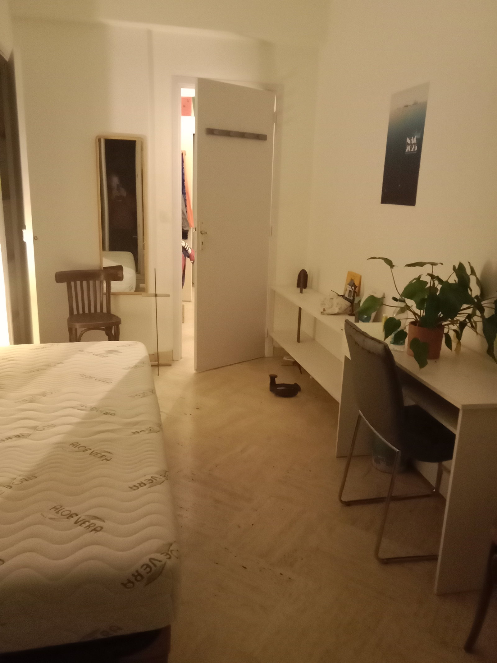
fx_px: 517
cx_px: 248
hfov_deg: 51.4
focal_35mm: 27
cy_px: 332
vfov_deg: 65.3
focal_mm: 3.65
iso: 3247
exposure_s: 1/16.7
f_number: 2.2
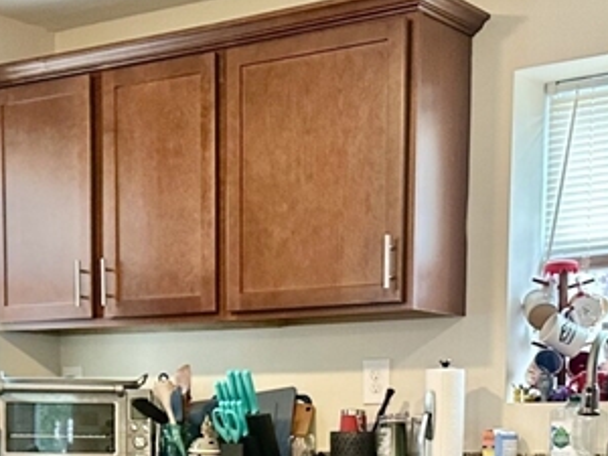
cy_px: 545
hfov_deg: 23.8
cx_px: 247
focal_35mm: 82
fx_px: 1440
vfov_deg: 17.2
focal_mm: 6.86
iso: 400
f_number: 1.78
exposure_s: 1/60
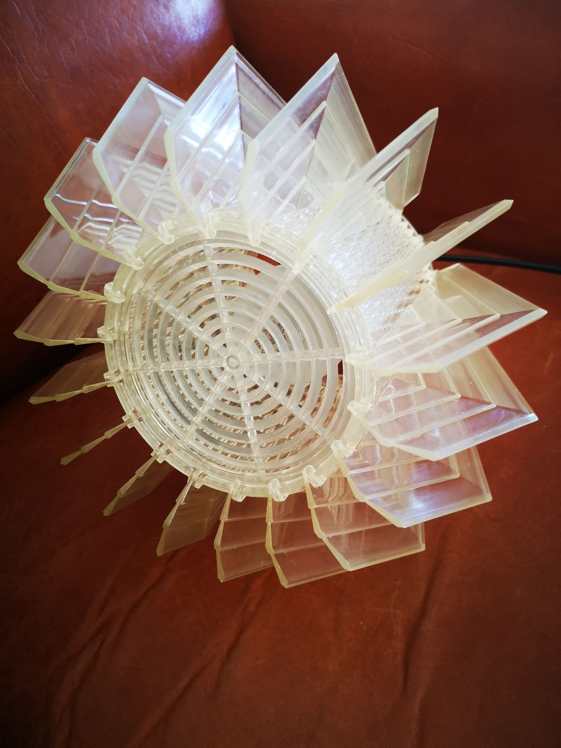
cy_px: 374
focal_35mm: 27
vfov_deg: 65.3
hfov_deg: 51.4
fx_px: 583
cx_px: 280
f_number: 1.8
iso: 400
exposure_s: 1/25
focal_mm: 5.58
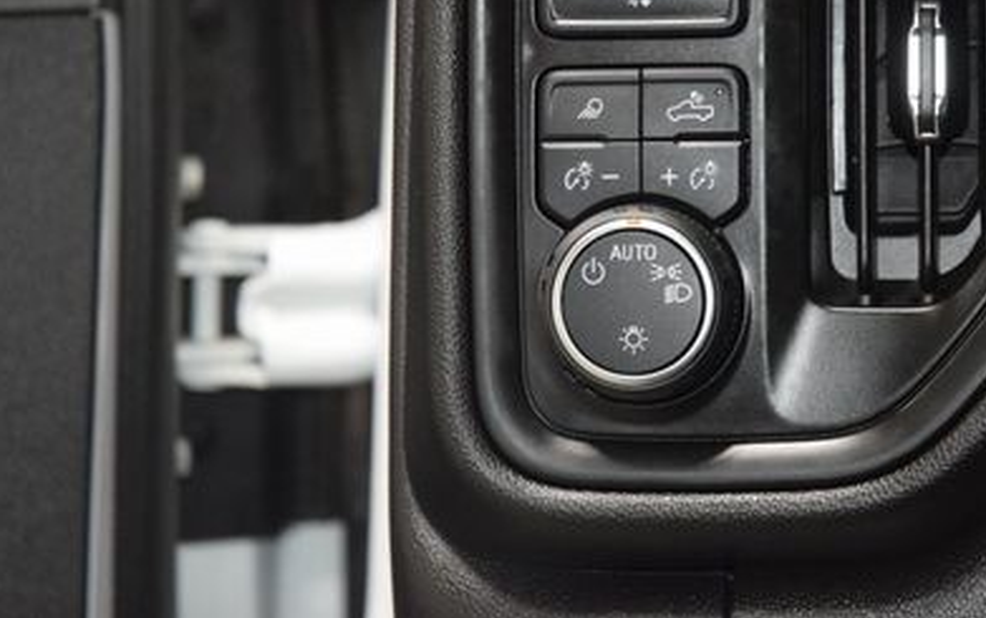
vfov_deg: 7.5
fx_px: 4706
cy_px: 82
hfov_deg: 12.0
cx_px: 633
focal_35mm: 175
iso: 2500
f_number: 4.5
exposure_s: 1/60
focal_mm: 70
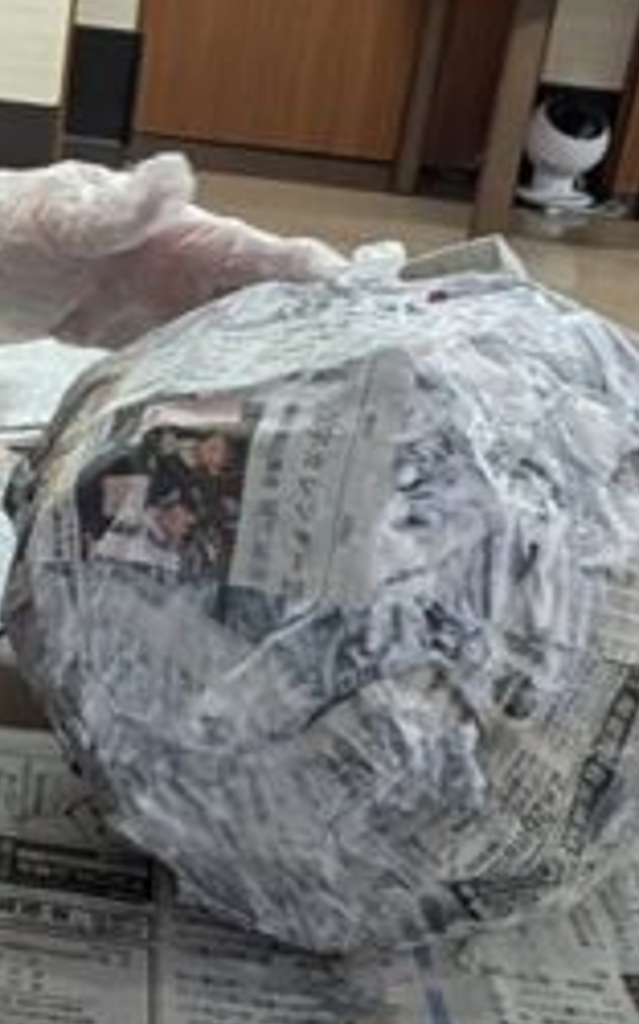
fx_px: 1423
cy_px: 258
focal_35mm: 51
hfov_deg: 24.6
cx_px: 66
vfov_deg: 38.6
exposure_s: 1/41.3
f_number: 1.95
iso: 233
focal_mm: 2.23
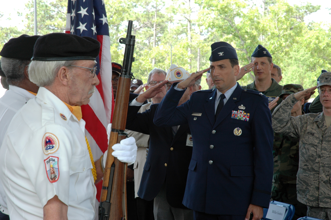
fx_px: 896
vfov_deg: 14.0
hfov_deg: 20.9
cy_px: 110
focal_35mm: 98
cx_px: 166
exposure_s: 1/25
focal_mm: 65
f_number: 10
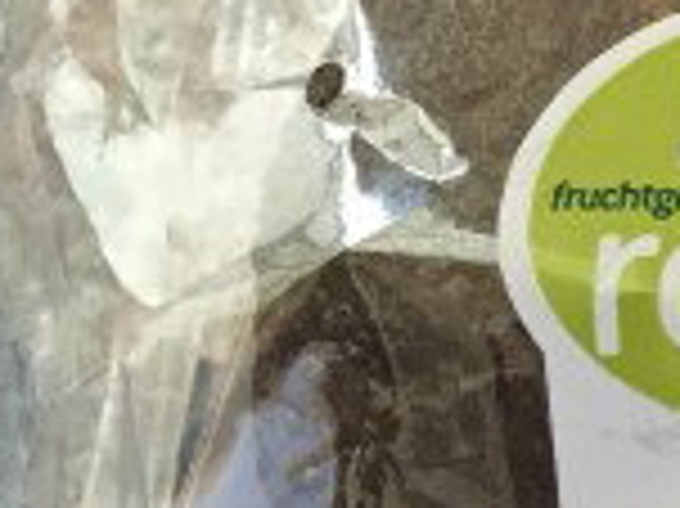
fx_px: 2355
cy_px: 542
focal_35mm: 120
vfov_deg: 12.2
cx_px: 1385
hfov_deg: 13.8
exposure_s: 1/17
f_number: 2.2
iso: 250
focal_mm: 4.15
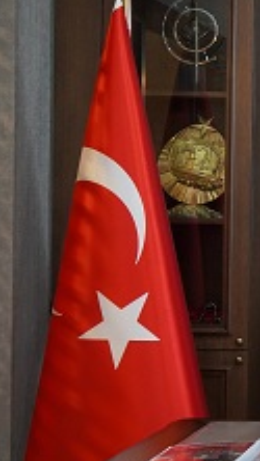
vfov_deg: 25.0
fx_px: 1041
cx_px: 618
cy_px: 222
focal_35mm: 85
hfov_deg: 11.7
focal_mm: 30
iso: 4000
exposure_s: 1/160
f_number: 4
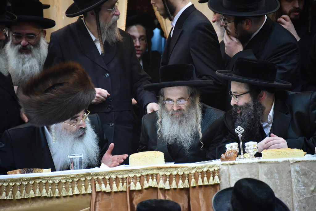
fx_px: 2634
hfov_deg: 6.9
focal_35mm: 300
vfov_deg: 4.6
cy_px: 106
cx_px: 158
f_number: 5.6
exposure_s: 1/125
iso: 6400
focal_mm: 300
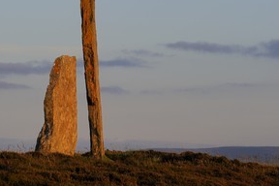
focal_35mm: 241
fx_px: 1868
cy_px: 61
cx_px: 81
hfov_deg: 8.5
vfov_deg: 5.7
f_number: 10
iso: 400
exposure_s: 1/160
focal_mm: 165
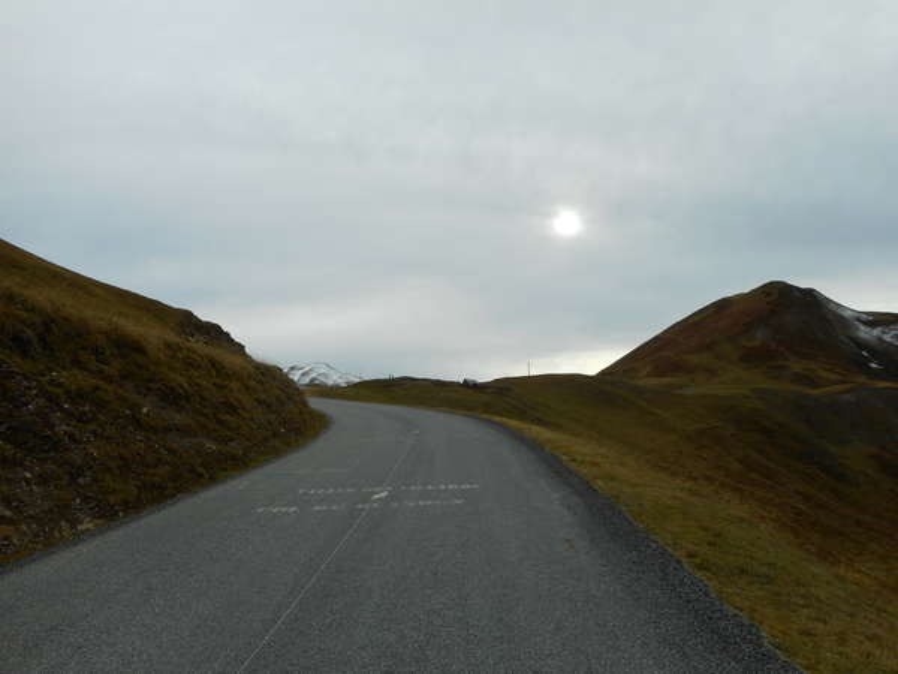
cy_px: 337
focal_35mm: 25
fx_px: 649
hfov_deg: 69.4
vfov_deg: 54.9
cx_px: 449
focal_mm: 4.5
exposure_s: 1/500
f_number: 3.7
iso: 80
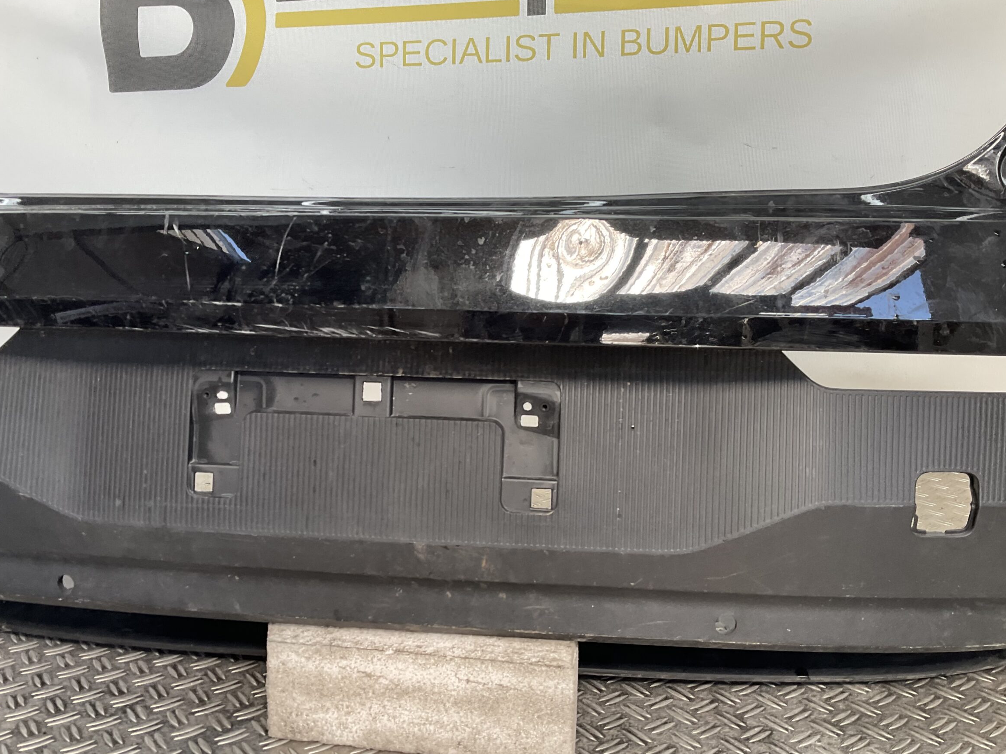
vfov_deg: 44.1
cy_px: 410
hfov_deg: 56.8
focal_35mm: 32
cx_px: 468
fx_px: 930
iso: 25
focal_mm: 3
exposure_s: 1/120
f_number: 1.8
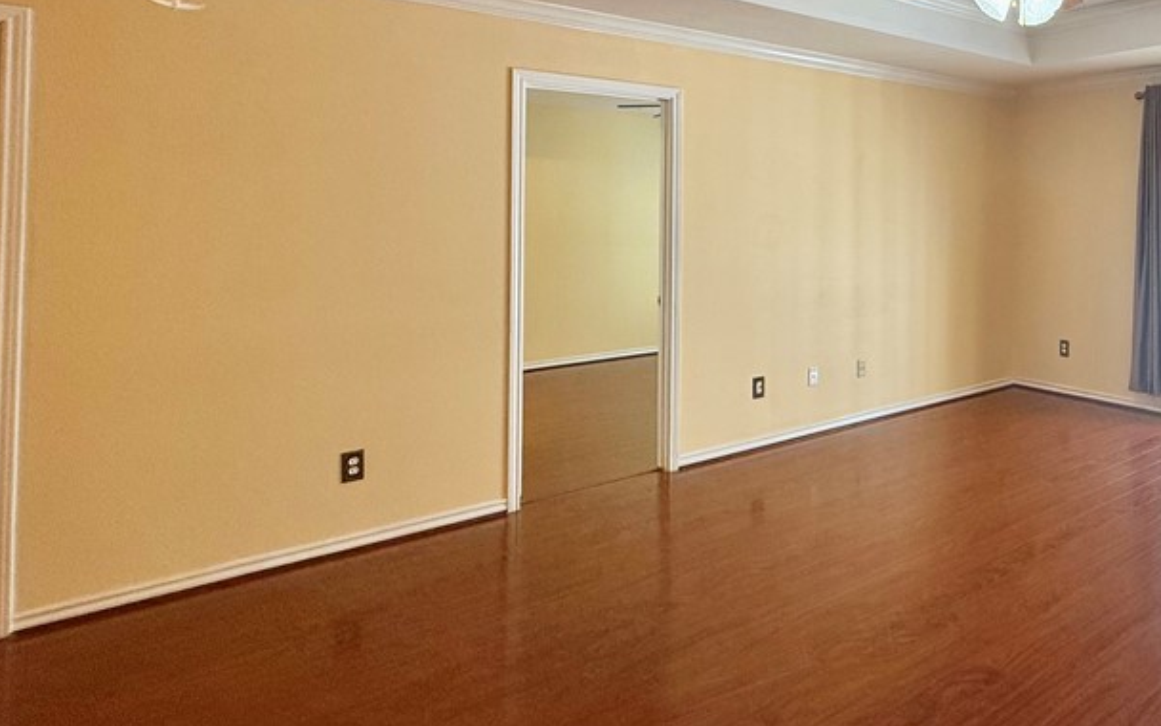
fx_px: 791
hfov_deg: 66.8
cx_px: 905
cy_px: 195
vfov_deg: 47.7
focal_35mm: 25
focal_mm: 2.22
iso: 200
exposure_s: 1/120
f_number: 2.2
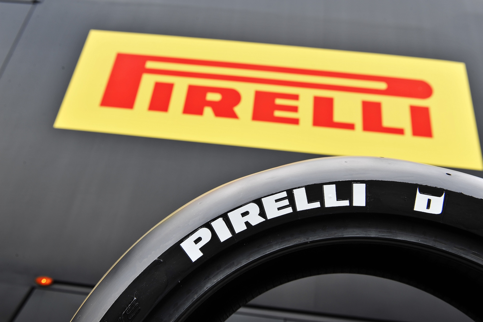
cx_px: 242
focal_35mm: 31
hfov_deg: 60.3
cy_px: 161
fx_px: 416
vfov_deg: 42.3
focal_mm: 31
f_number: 8
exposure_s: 1/100
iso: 200
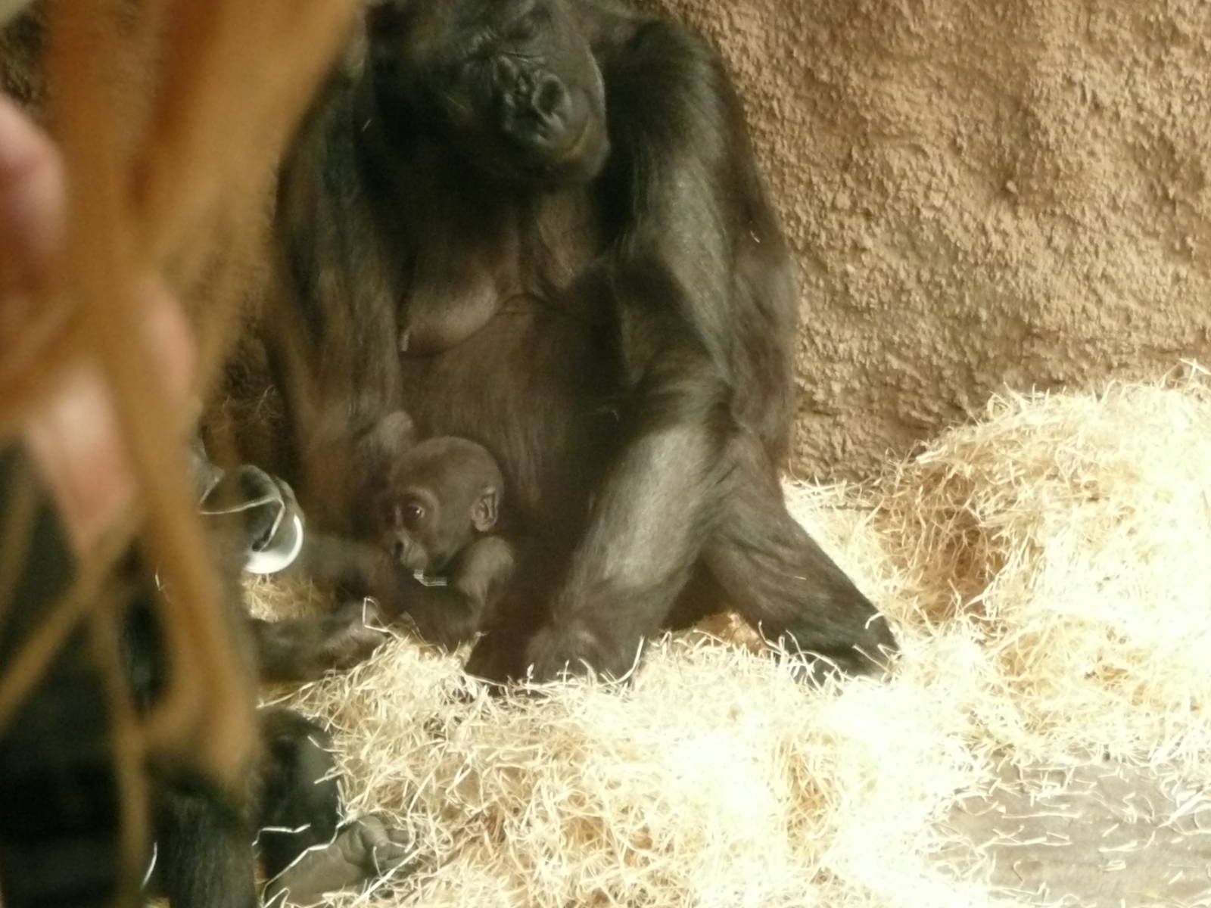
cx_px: 606
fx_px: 4023
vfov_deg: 12.9
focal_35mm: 115
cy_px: 454
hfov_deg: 17.1
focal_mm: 12.7
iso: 400
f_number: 4.6
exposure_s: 1/15
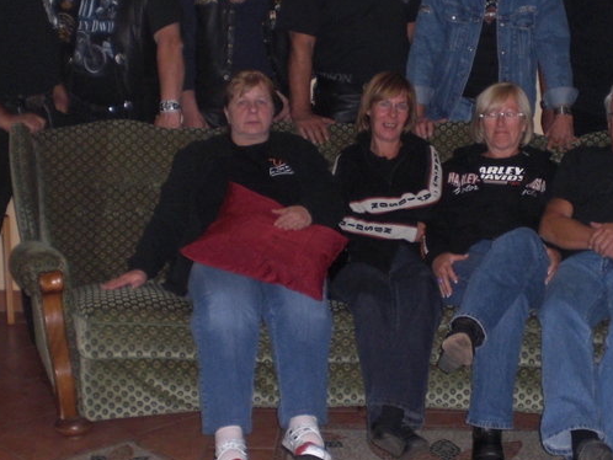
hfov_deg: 31.6
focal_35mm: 61
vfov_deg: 24.0
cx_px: 371
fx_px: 1081
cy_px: 177
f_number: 3.1
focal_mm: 6.3
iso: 200
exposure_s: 1/60
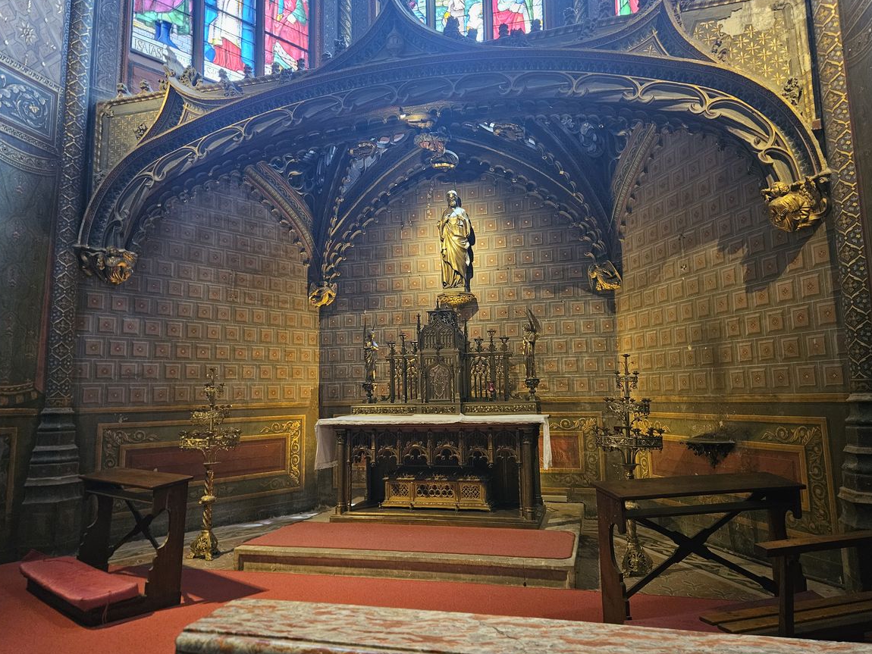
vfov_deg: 56.8
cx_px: 432
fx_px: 605
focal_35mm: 24
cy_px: 331
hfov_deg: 71.6
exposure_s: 1/25
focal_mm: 5.4
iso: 640
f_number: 1.8
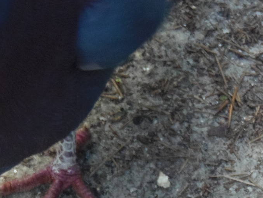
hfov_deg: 3.0
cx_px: -38
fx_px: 5031
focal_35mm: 662
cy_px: -26
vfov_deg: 2.2
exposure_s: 1/50
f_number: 5.2
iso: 400
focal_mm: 51.7
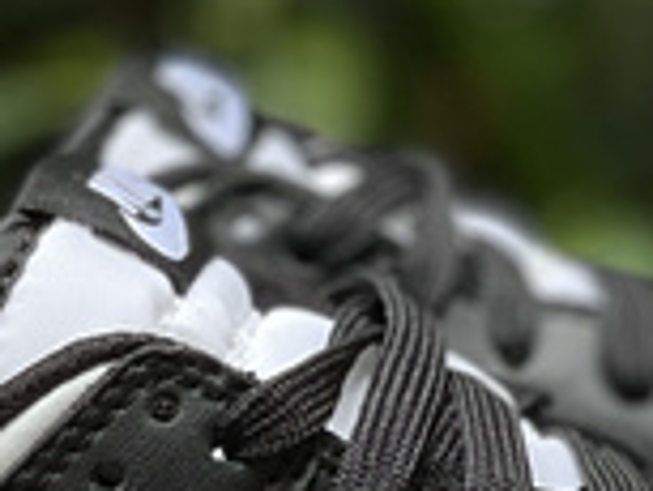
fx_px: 5834
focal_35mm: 309
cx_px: 418
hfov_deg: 6.4
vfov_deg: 4.8
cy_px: 886
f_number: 2.2
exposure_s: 1/121
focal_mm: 7.5
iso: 25
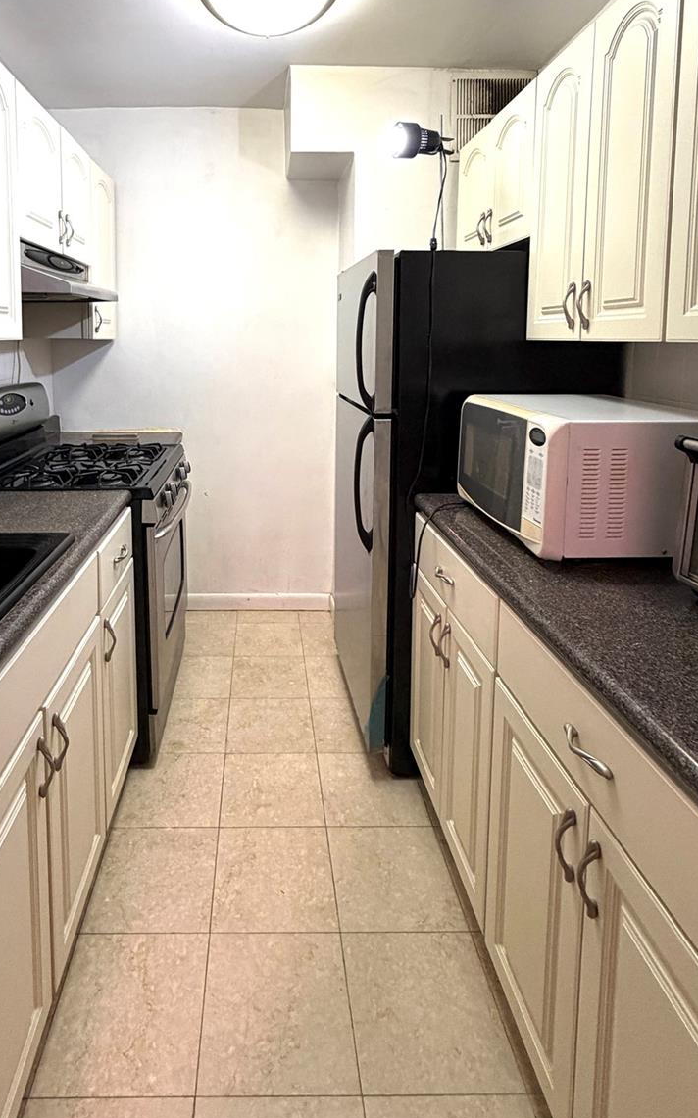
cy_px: 394
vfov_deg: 82.8
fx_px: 609
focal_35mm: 20
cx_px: 268
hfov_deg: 59.0
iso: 320
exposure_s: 1/60
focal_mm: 2.22
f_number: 2.2
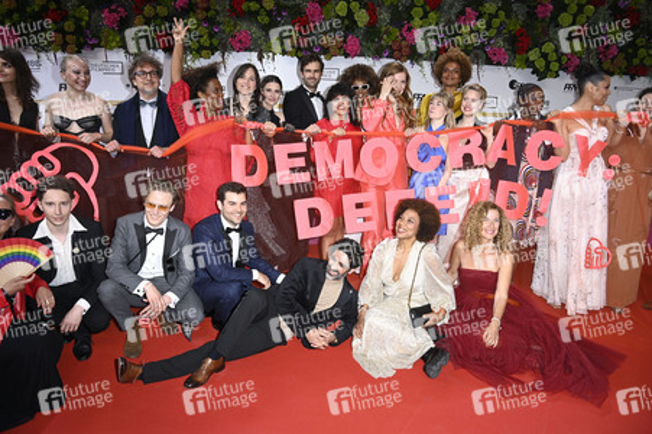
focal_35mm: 24
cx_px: 326
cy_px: 217
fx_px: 434
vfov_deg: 53.1
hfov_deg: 73.8
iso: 640
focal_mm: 24
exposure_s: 1/250
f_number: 6.3
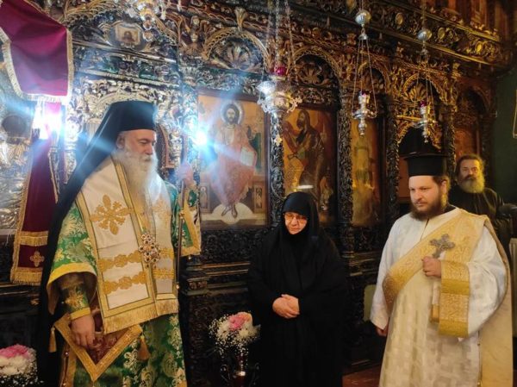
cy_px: 194
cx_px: 258
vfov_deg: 54.8
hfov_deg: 69.4
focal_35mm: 25
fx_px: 373
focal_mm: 5.43
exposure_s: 1/33
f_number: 1.89
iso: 545
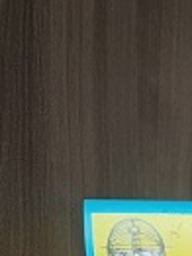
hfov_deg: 12.7
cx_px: 384
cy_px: 452
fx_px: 756
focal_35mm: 102
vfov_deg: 16.4
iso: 250
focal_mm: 4.65
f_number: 1.8
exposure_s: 1/40
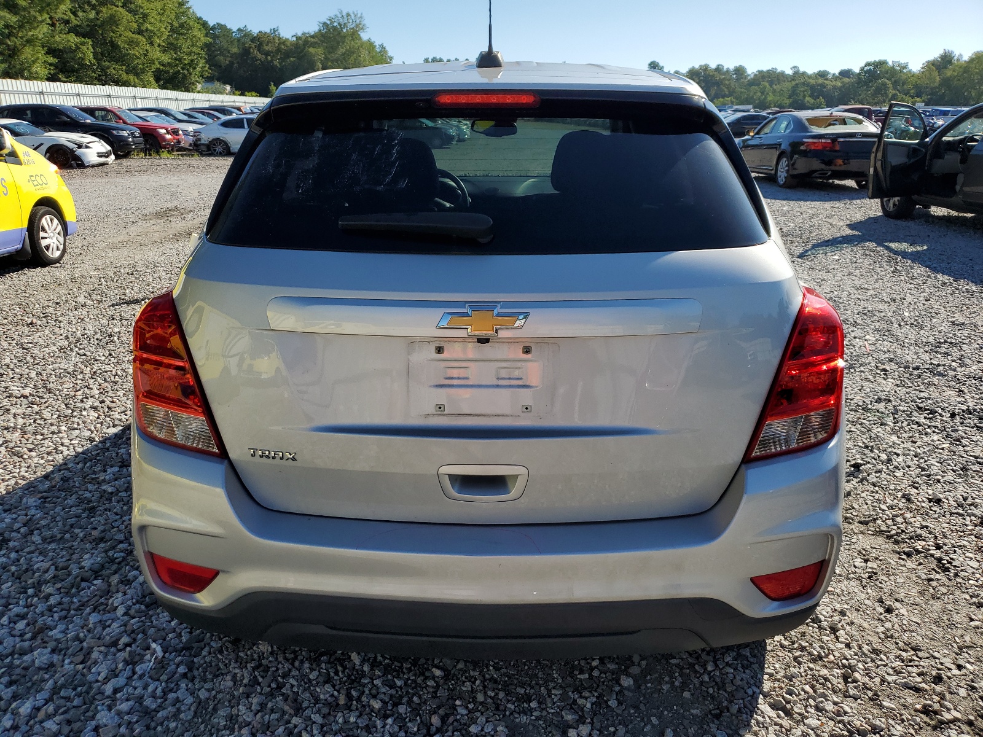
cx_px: 492
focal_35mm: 26
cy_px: 368
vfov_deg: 53.1
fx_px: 738
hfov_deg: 67.3
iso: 50
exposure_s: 1/3333
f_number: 1.5
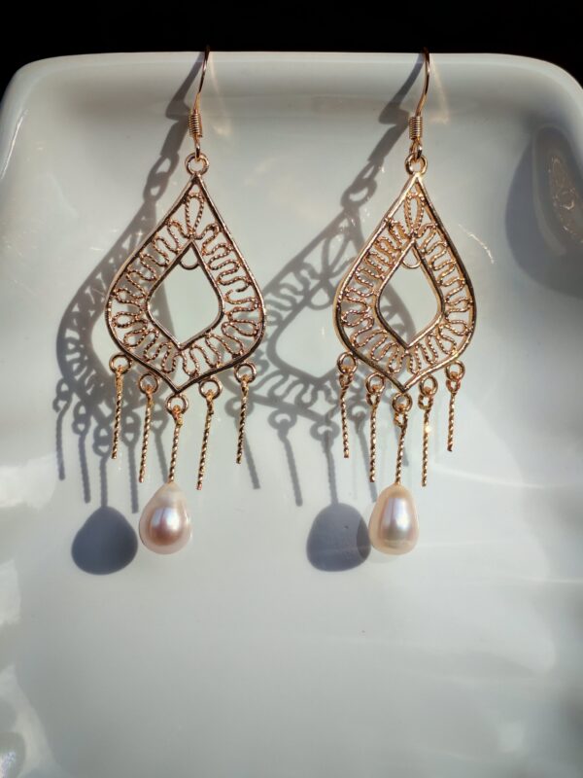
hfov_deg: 21.6
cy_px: 389
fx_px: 1527
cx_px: 292
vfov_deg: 28.6
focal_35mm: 68
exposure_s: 1/690
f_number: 1.95
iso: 50
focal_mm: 5.52
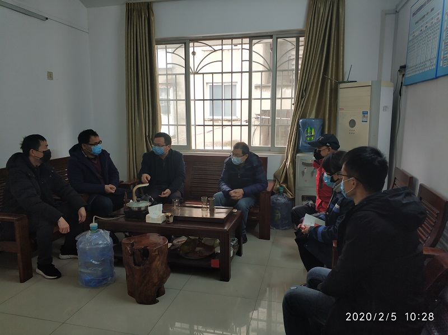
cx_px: 224
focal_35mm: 27
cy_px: 168
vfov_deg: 51.3
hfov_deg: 65.4
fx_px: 349
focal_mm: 3.82
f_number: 1.8
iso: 330
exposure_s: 1/25
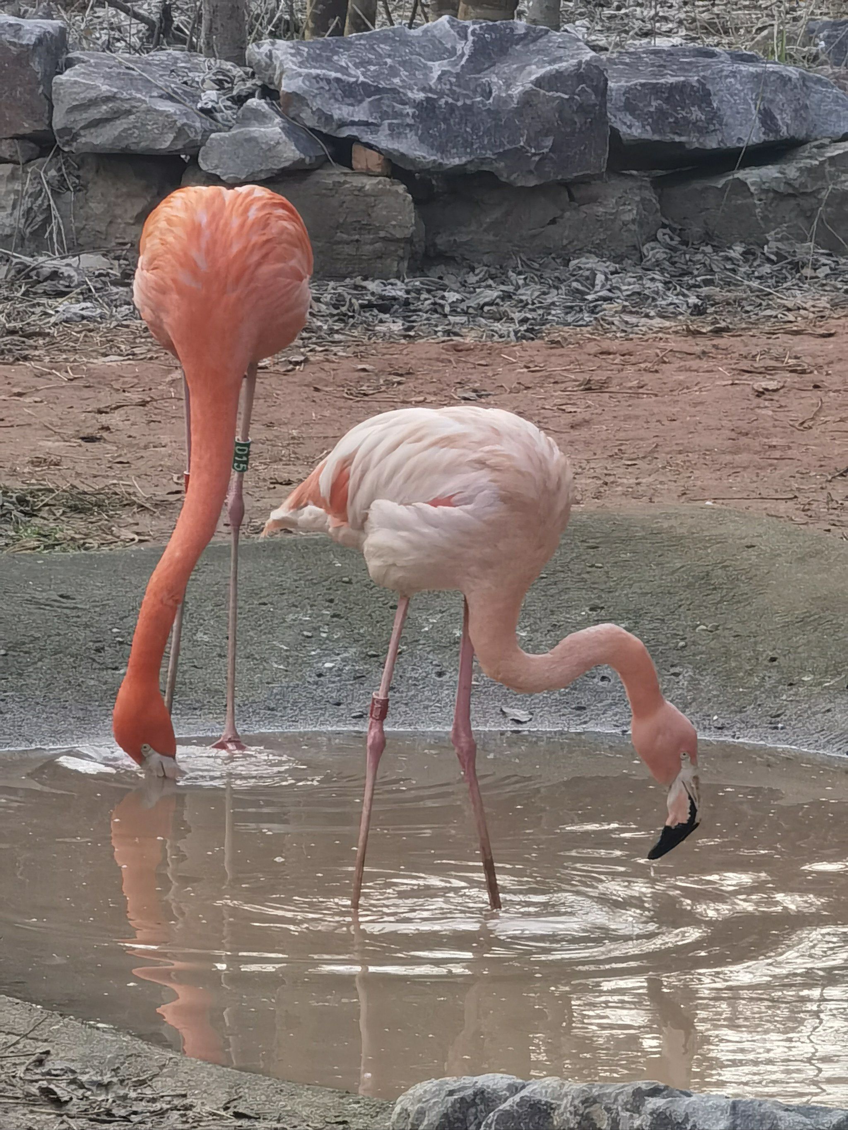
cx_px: 424
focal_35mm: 278
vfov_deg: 7.1
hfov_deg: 5.3
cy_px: 565
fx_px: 9081
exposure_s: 1/102
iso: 50
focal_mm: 14.45
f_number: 3.4
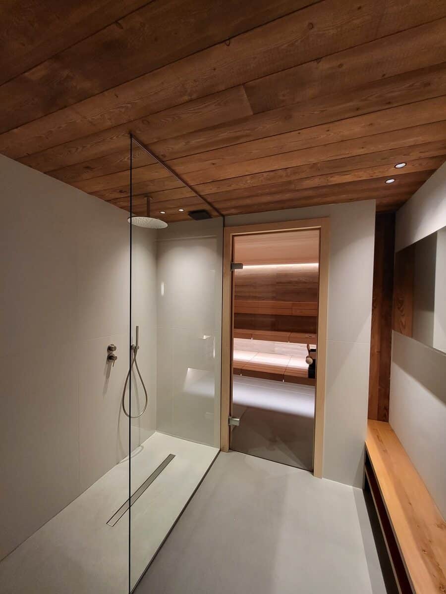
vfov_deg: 106.2
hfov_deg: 89.9
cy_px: 297
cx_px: 223
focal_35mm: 13
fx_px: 223
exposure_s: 1/50
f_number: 2.2
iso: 250
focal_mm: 1.74
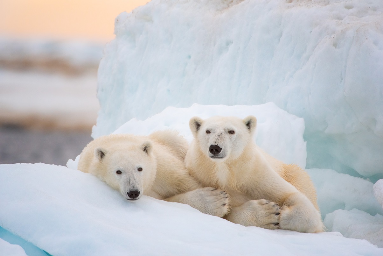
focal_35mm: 650
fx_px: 6918
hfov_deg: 3.2
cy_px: 128
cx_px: 192
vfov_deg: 2.1
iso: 1250
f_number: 6.7
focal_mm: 650
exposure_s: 1/640
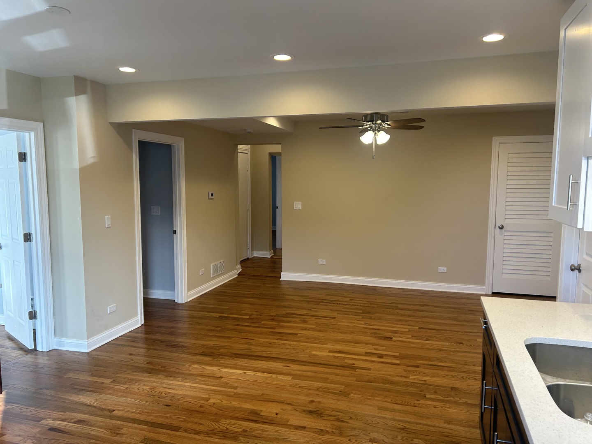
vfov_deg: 53.1
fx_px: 445
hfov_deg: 67.3
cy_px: 222
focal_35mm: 26
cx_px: 296
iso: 50
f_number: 1.5
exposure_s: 1/120
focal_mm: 5.7
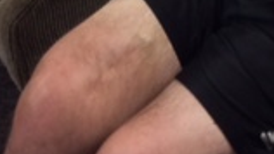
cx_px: 331
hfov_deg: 14.3
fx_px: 1054
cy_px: -173
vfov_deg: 7.9
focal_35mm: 145
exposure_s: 1/24
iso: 80
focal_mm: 3.3
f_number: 2.4
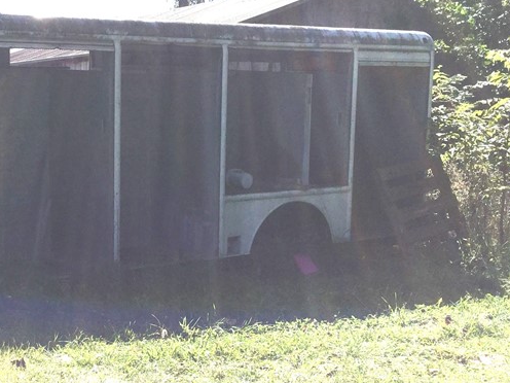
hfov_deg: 29.8
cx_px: 130
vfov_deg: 22.9
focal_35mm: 64
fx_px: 943
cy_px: 210
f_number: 2.4
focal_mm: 3.3
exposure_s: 1/1456
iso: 25
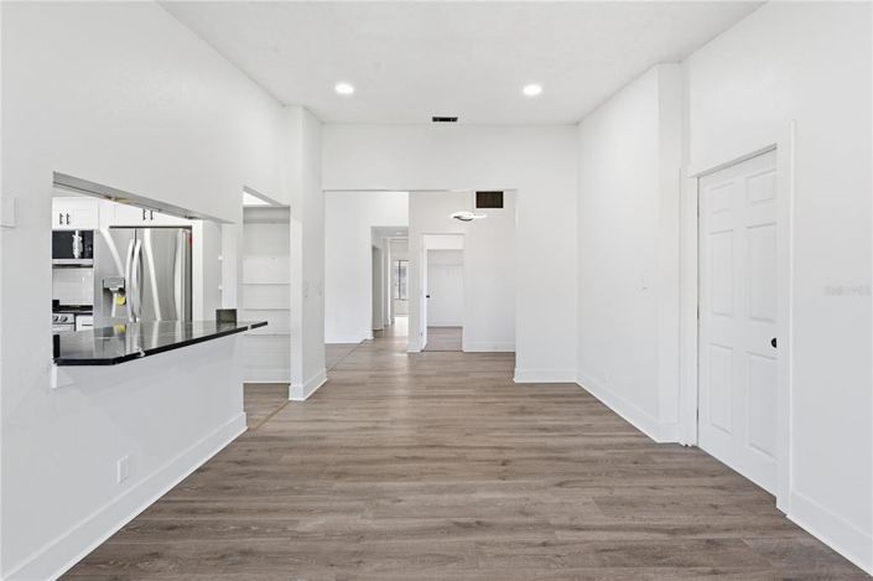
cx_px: 436
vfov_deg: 72.0
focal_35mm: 16
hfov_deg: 95.0
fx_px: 400
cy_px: 290
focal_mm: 16.5
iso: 640
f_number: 9
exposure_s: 1/100
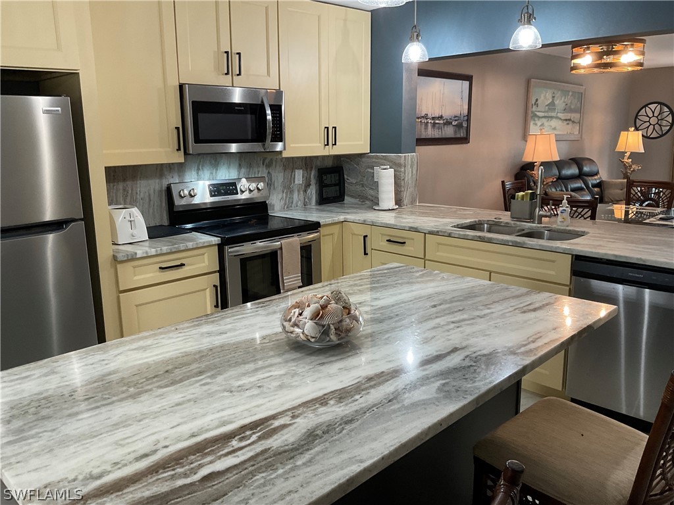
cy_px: 252
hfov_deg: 61.7
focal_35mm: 29
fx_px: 565
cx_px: 337
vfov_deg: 48.2
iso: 80
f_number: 1.8
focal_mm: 3
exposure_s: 1/60
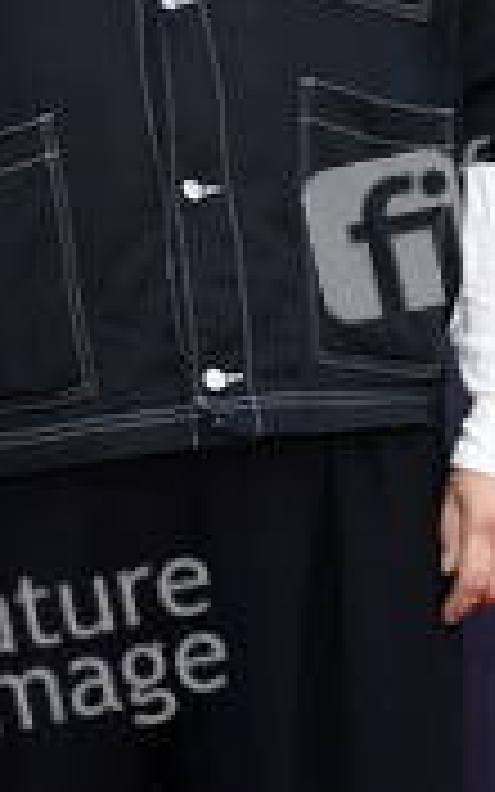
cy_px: -9
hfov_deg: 6.3
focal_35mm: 208
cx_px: 126
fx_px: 4490
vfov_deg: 10.0
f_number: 5.6
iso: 640
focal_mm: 90
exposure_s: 1/250
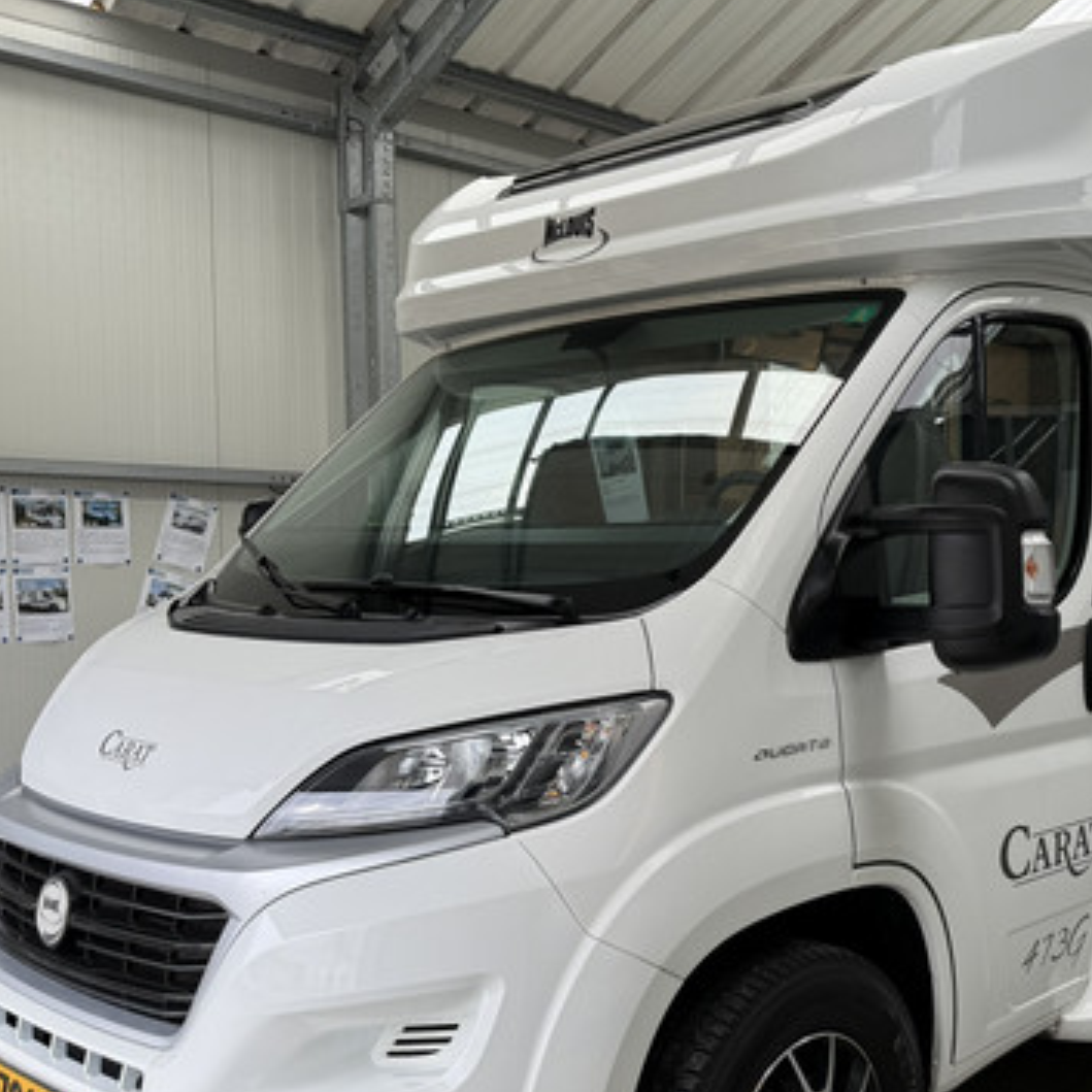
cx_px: 829
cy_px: 654
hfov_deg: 41.5
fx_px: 1392
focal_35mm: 39
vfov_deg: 42.6
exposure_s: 1/141
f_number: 1.78
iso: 64
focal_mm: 6.76
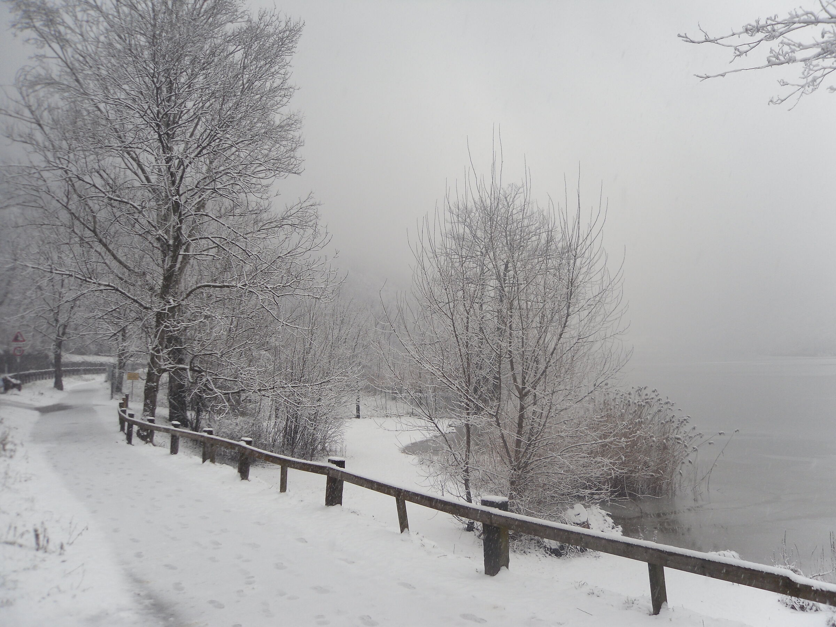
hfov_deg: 52.6
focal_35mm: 35
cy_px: 314
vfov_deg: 40.7
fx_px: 845
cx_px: 418
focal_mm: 6.3
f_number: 3.5
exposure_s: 1/139
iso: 80
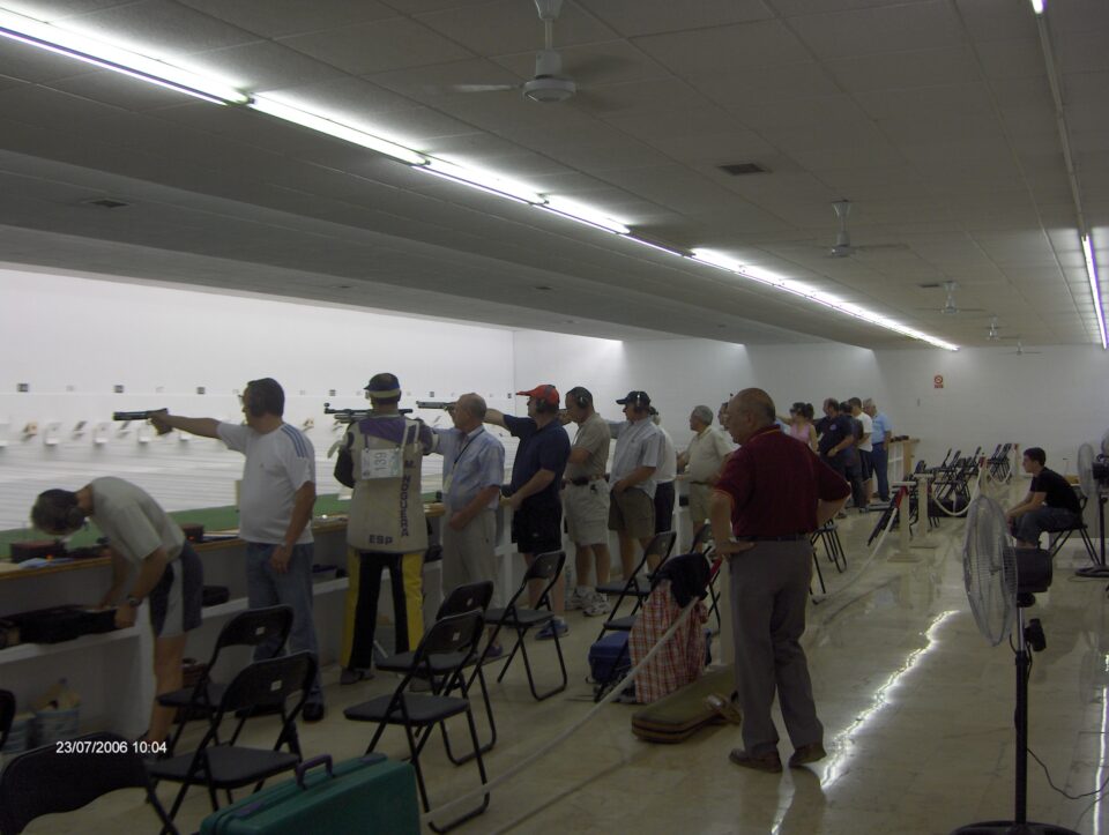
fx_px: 1251
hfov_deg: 47.8
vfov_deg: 36.9
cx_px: 554
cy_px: 418
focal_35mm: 39
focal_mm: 8
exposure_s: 1/81
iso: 200
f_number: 2.8
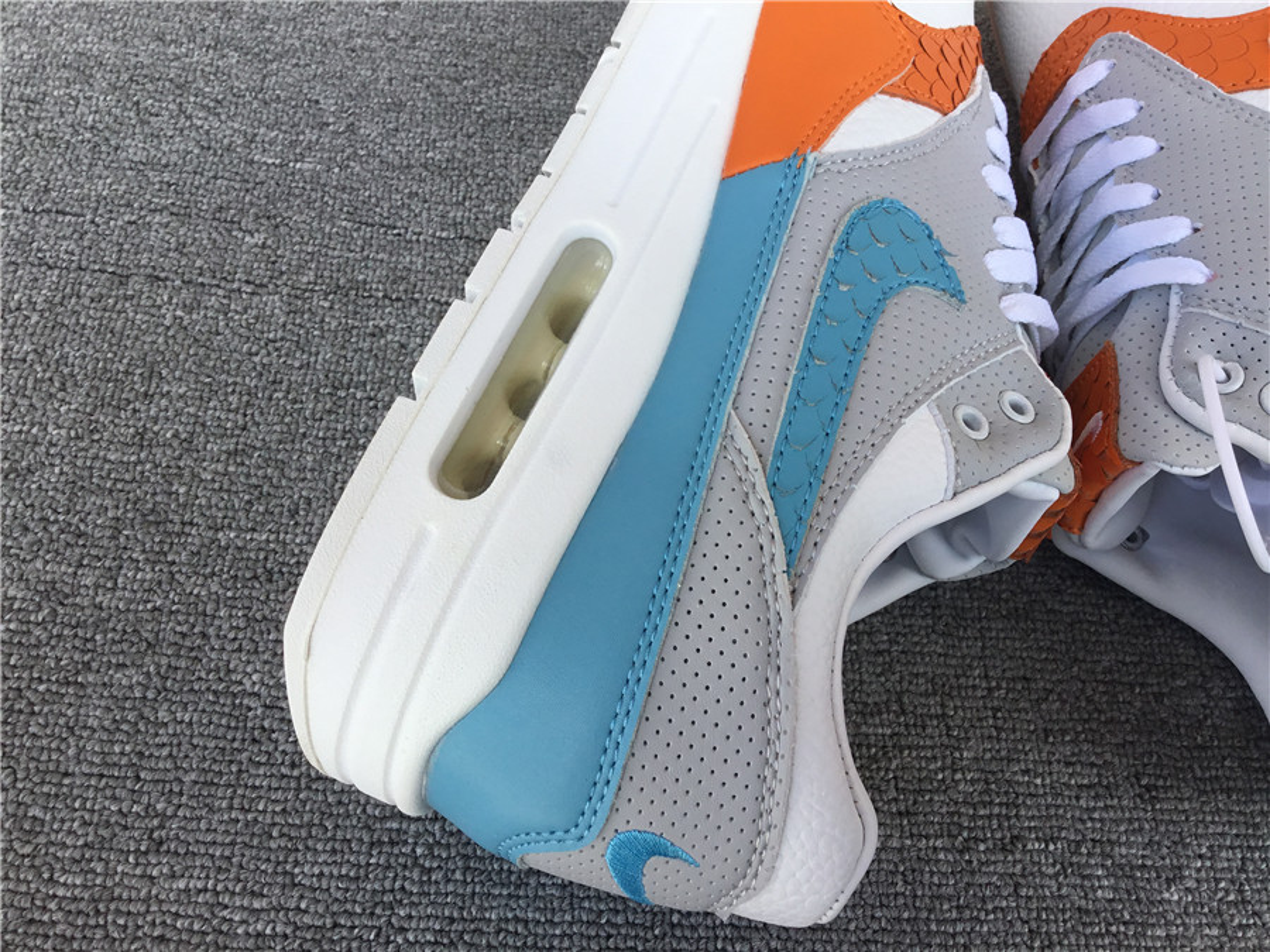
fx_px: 1137
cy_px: 476
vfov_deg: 45.4
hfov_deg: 58.4
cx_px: 635
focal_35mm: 31
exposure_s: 1/317
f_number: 2.4
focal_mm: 3.3
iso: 25
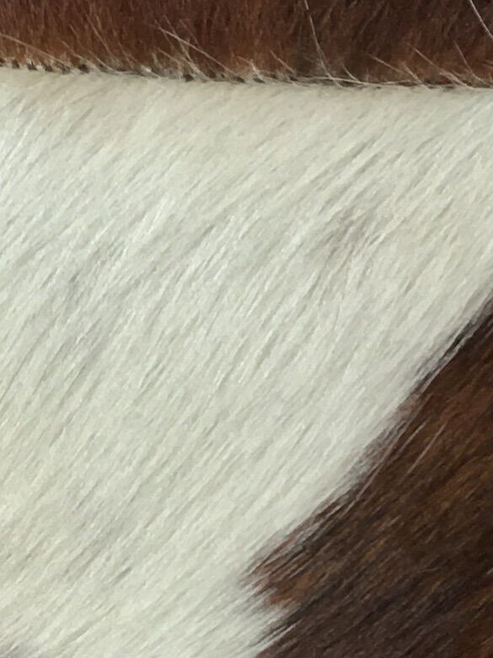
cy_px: 593
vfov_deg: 13.1
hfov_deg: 9.9
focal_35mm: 150
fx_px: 2848
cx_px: 398
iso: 64
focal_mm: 4.15
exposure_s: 1/33
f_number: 2.2
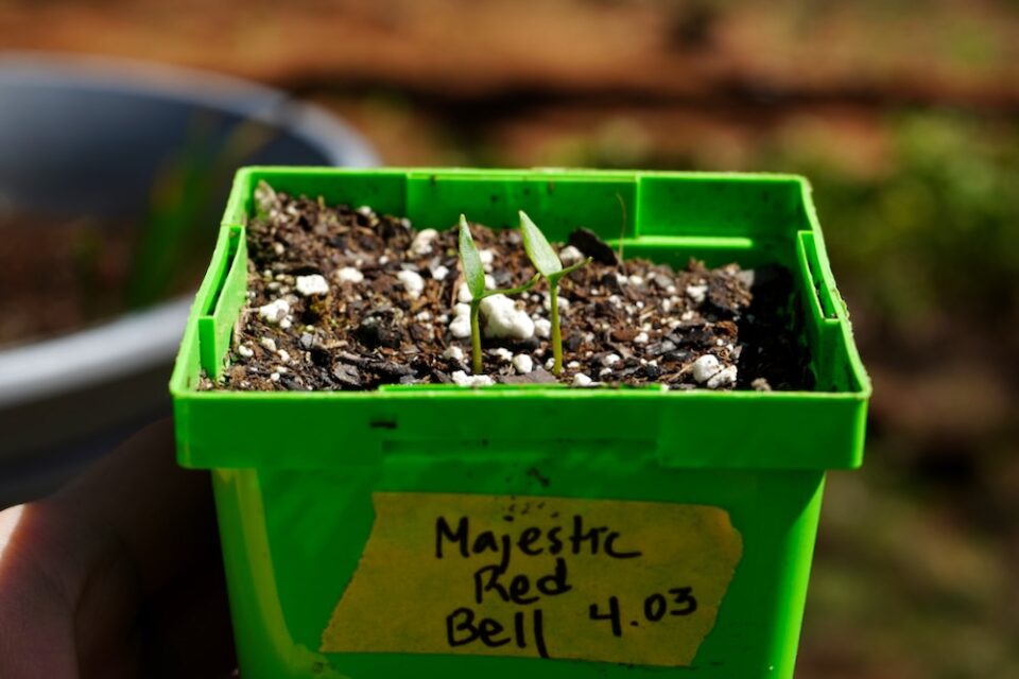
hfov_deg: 33.9
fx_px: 1670
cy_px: 340
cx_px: 510
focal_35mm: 59
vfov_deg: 23.0
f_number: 8
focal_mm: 59
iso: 100
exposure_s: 1/250
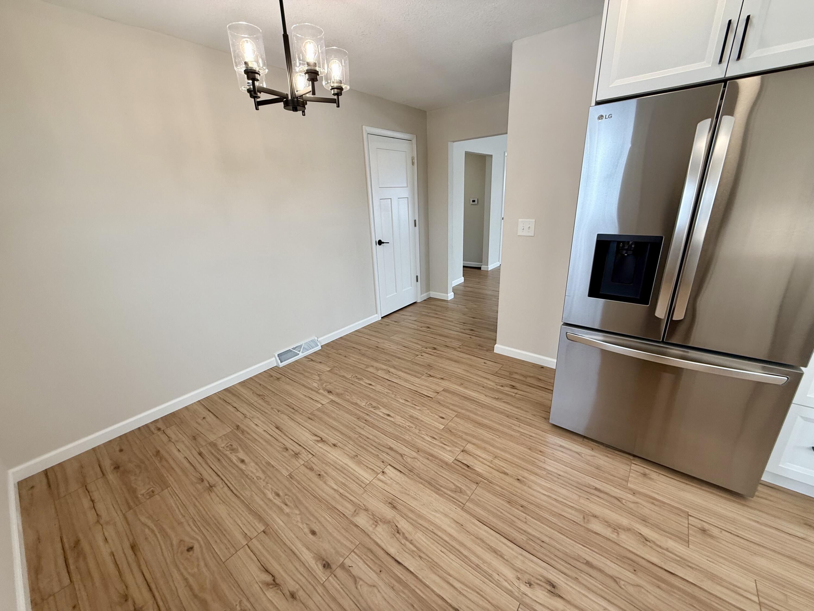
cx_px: 407
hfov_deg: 102.1
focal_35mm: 14
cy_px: 306
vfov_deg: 85.7
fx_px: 329
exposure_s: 1/120
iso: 64
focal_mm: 2.22
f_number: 2.2
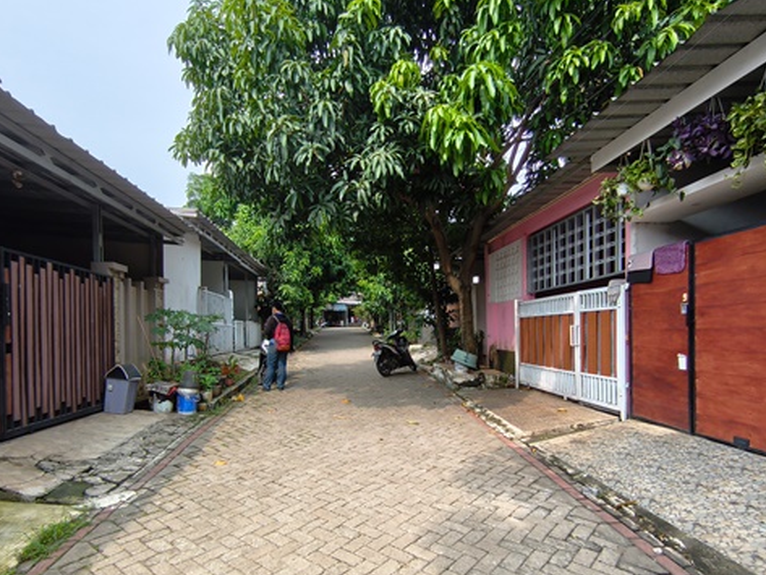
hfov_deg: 84.6
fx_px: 421
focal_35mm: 19
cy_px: 337
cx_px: 377
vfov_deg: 68.2
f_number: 2.2
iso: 50
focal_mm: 1.65
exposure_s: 1/182
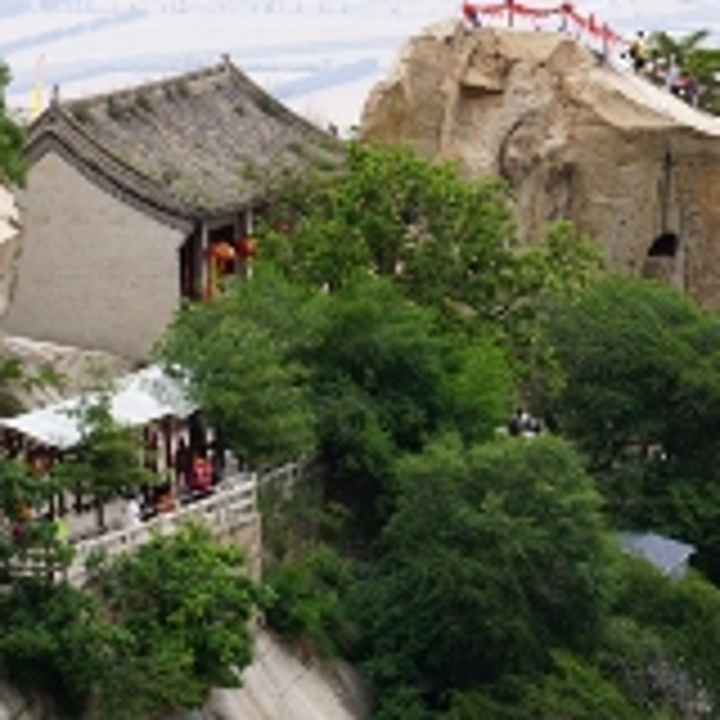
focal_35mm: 414
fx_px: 9742
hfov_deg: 4.2
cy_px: 290
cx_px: 392
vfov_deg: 4.2
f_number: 5.6
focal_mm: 130
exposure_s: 1/200
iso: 125
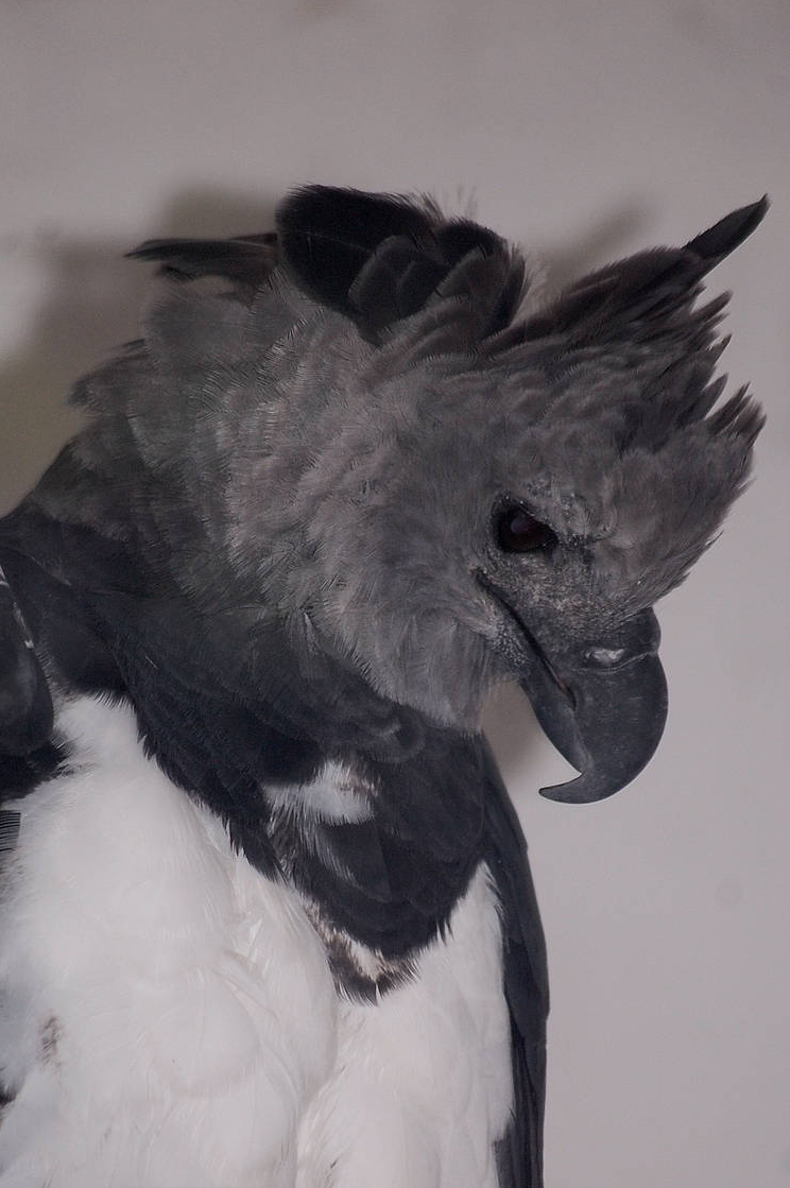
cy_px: 821
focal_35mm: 386
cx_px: 362
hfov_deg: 3.6
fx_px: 12728
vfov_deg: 5.3
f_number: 5.6
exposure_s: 1/60
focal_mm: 180
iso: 400
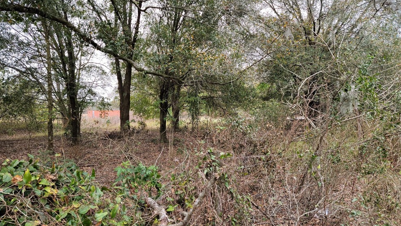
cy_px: 107
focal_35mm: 27
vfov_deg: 42.9
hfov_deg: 69.8
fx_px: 287
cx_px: 194
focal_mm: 6.7
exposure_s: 1/158
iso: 16
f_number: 1.8
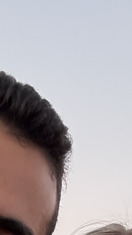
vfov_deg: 18.1
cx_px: -23
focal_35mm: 102
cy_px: 378
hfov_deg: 11.6
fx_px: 635
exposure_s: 1/50
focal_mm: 2.69
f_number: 1.9
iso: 250
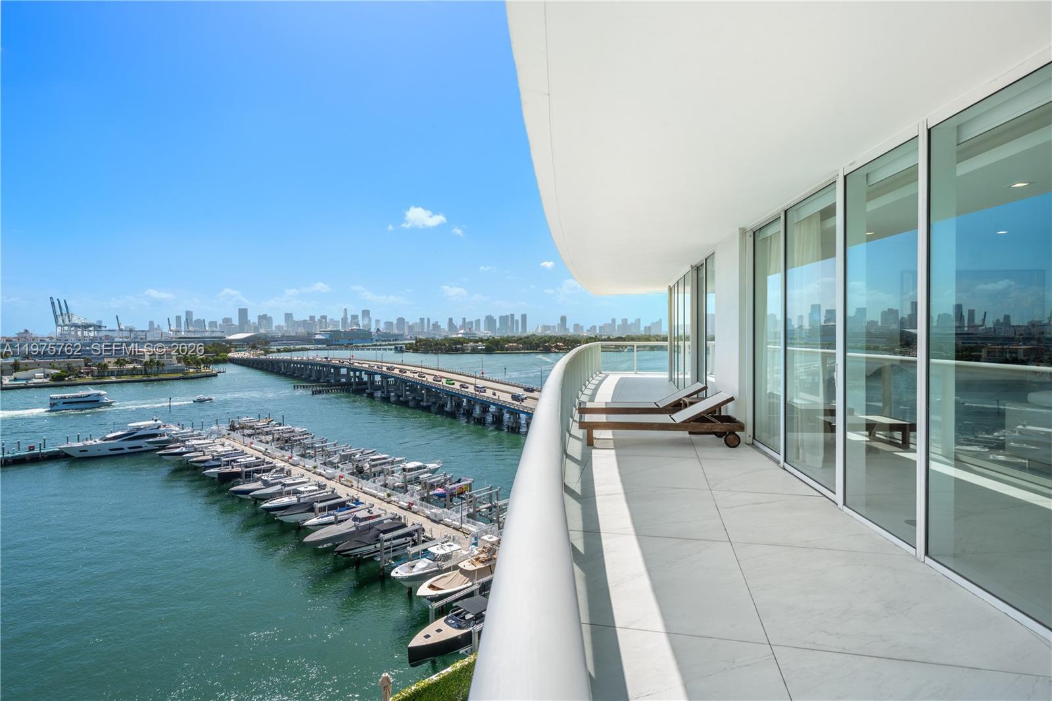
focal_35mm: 18
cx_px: 526
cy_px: 350
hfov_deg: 90.0
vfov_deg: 67.4
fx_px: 526
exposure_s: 1/500
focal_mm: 18
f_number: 8
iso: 100
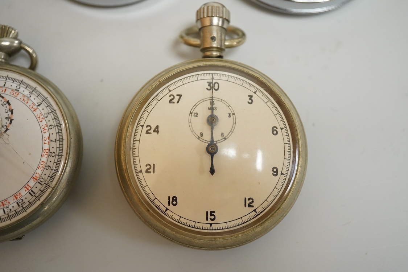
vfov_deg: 29.9
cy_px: 136
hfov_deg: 43.6
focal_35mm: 45
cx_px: 204
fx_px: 510
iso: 2500
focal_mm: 30
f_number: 5
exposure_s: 1/250
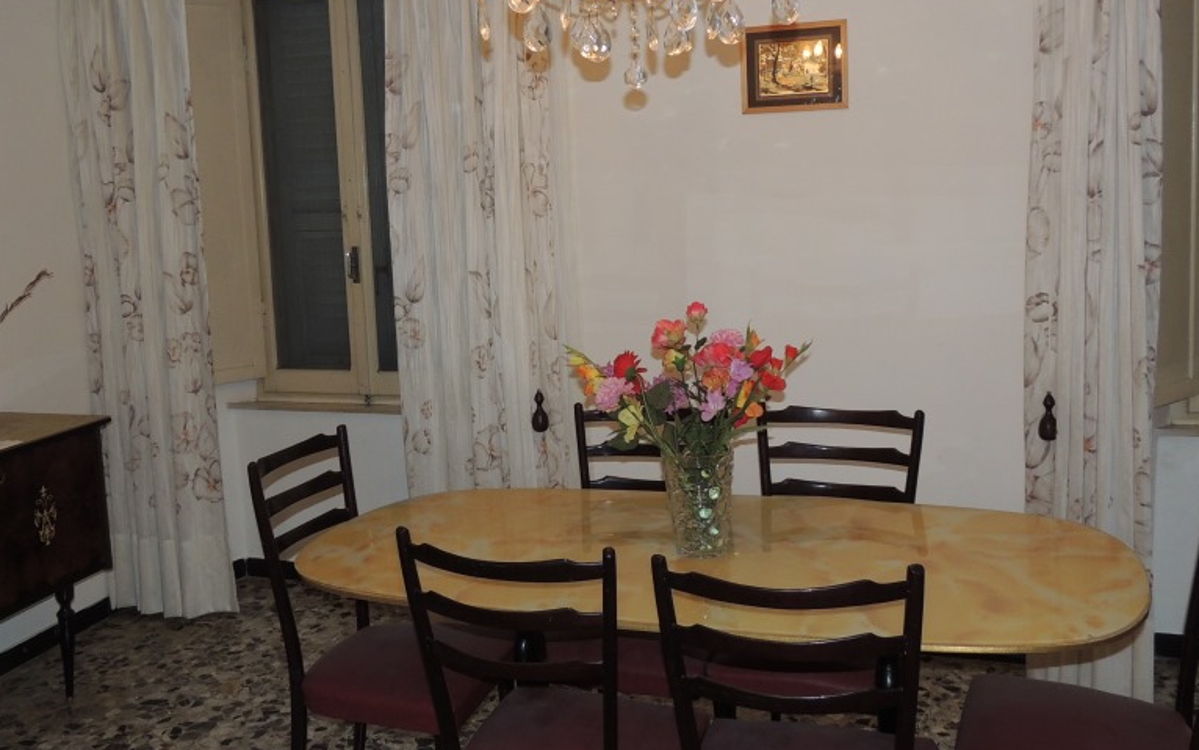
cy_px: 308
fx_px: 1111
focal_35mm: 34
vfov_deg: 37.2
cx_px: 584
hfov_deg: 56.7
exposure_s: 1/30
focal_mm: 4.3
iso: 200
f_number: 3
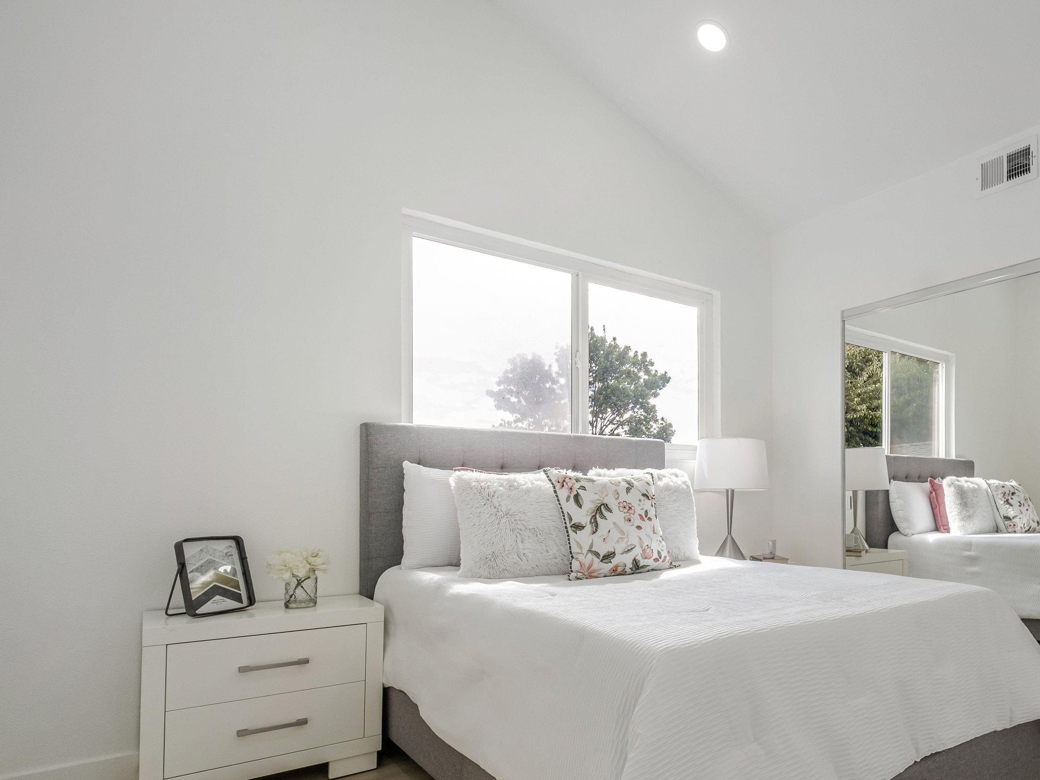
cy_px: 481
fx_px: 631
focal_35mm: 21
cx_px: 713
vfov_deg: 62.7
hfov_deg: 75.9
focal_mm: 10
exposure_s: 1/60
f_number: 8
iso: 160
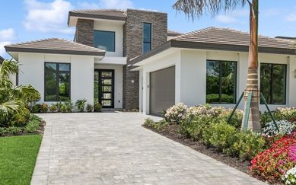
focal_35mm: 38
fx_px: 307
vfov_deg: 33.5
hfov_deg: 51.4
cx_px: 165
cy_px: 102
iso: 200
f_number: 8
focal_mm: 29
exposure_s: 1/500
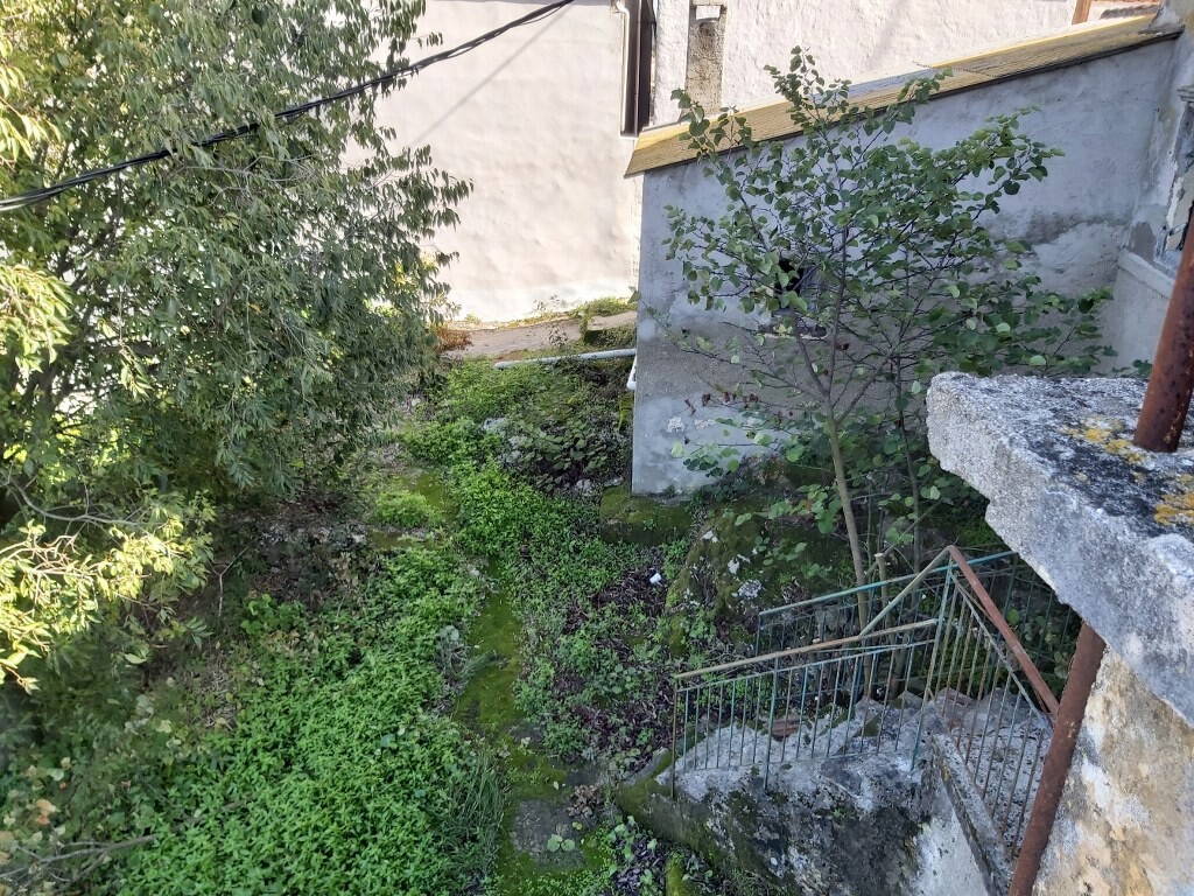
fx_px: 897
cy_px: 448
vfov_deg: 53.1
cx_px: 597
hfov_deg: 67.3
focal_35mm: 26
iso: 64
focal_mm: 3.92
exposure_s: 1/210
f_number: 1.7
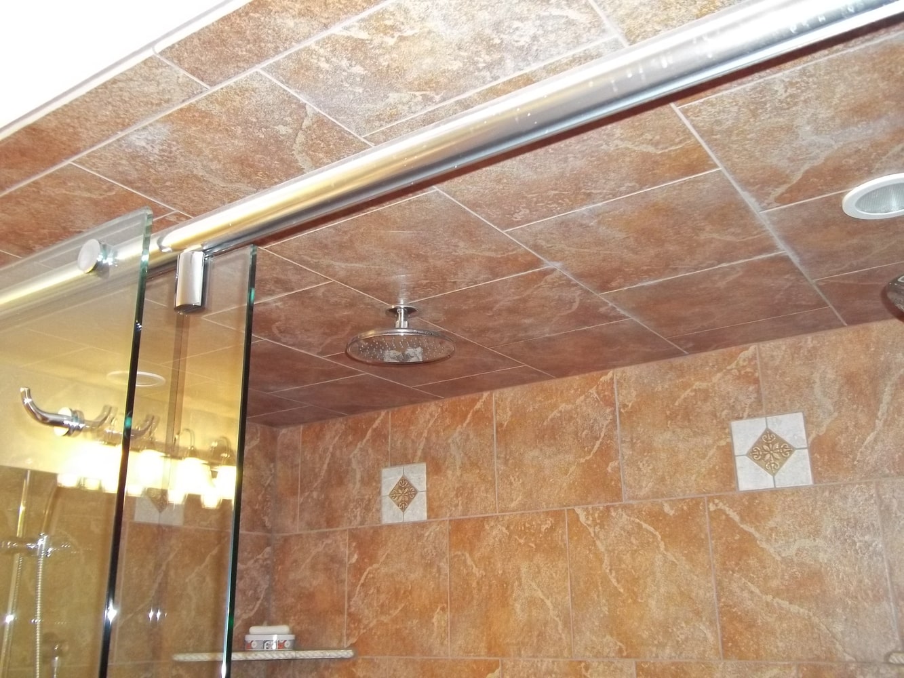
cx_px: 452
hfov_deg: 56.8
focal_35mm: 32
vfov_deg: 44.2
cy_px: 339
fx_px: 836
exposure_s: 1/30
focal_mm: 5.7
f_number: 2.9
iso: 250
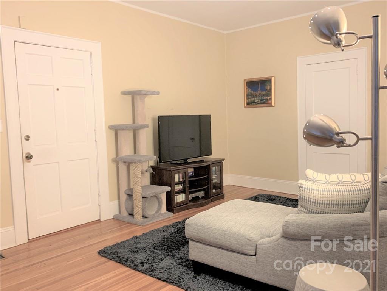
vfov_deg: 53.1
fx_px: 291
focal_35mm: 26
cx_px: 194
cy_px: 146
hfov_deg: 67.3
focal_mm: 4.25
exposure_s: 1/40
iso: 320
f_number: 1.8
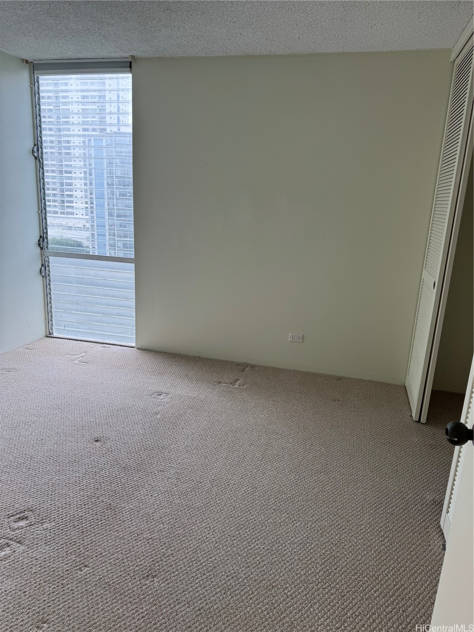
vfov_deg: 71.6
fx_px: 438
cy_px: 316
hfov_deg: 56.8
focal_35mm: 24
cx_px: 237
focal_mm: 6.76
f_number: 1.78
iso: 80
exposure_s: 1/289
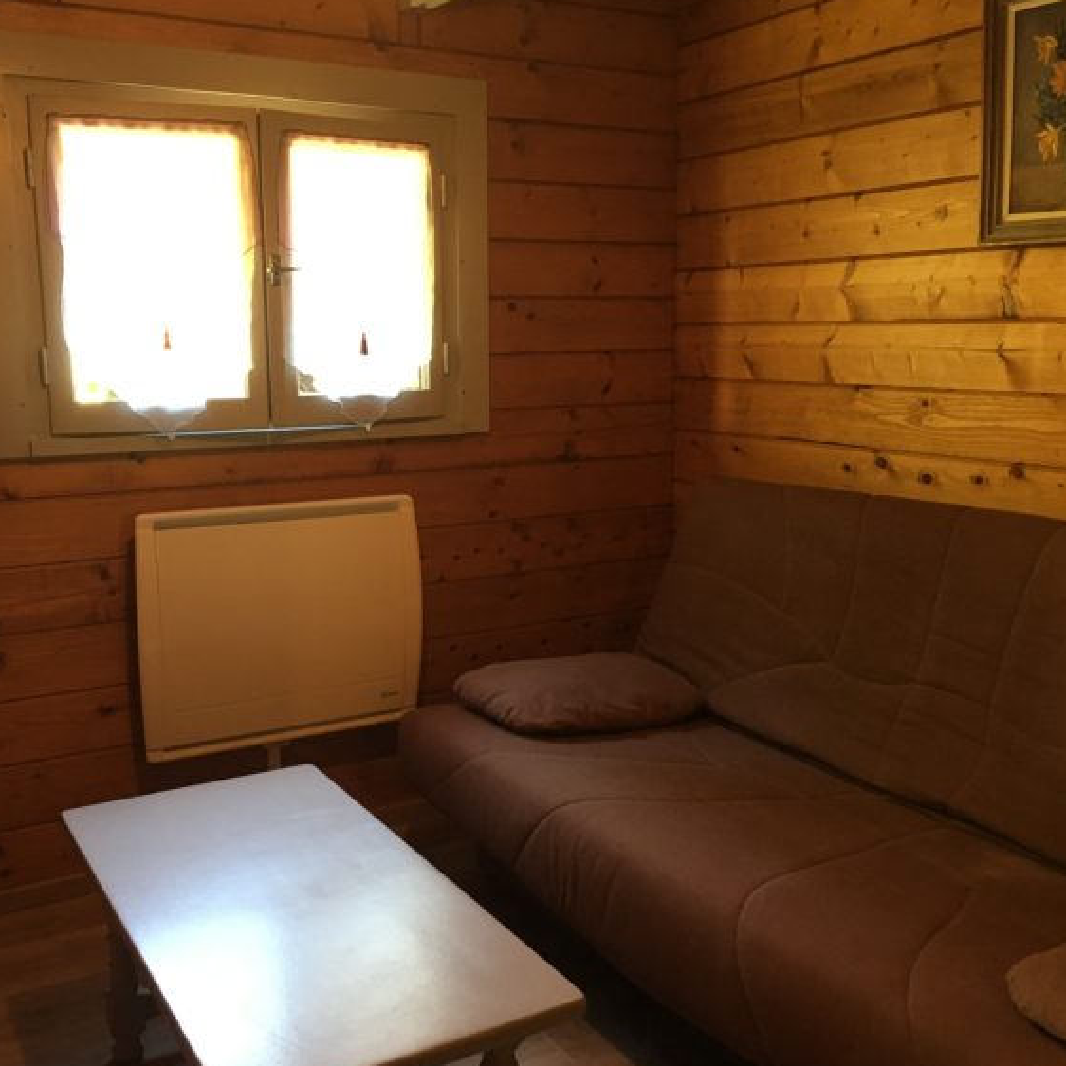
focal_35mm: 35
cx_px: 480
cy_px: 533
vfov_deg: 47.2
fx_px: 1219
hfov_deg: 47.2
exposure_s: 1/33
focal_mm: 4.15
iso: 200
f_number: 2.2
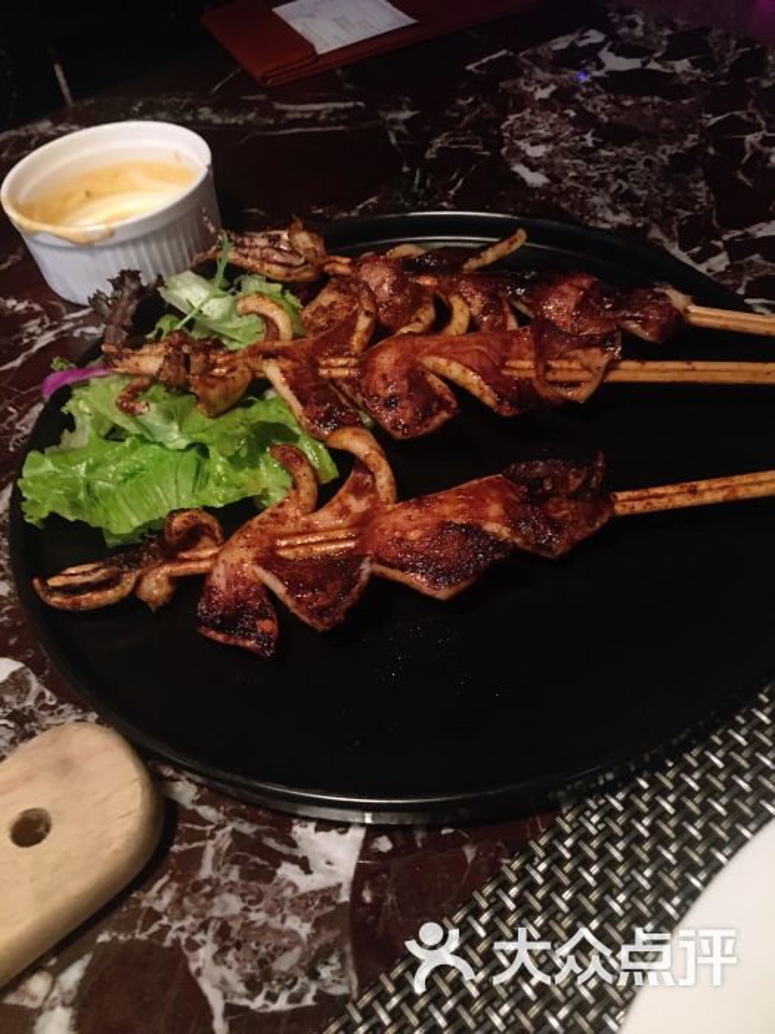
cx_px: 388
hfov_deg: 48.2
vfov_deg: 61.7
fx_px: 866
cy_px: 517
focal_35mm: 29
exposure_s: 1/17
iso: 500
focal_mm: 4.15
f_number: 2.2
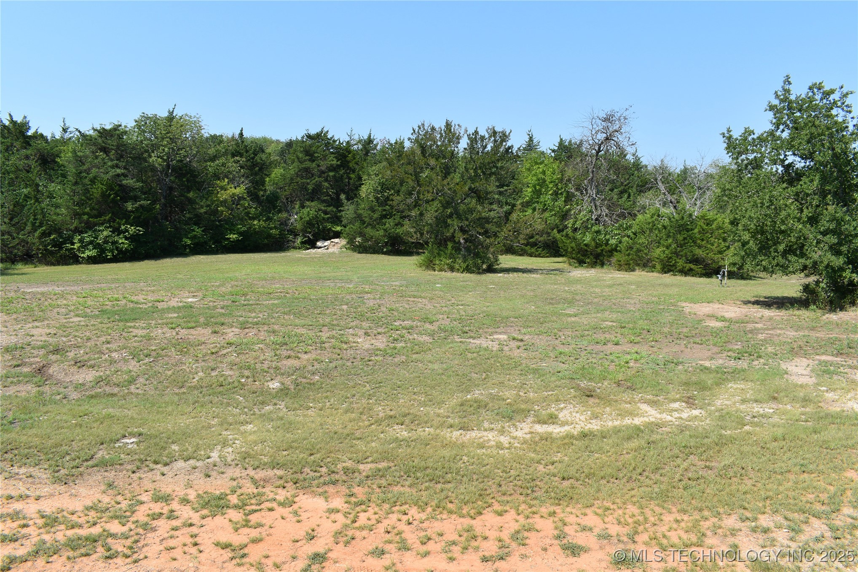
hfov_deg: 67.4
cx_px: 429
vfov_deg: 47.9
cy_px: 286
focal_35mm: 27
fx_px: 643
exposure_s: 1/320
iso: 200
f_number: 9
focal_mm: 18
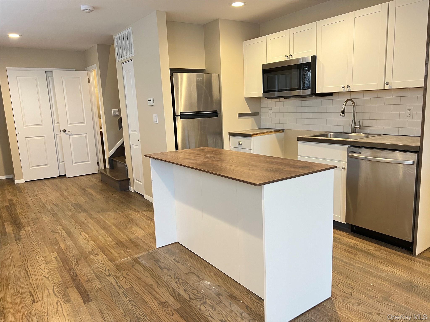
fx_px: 323
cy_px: 161
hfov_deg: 67.3
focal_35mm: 26
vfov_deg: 53.1
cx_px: 215
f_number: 1.5
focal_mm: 5.7
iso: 125
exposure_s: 1/60
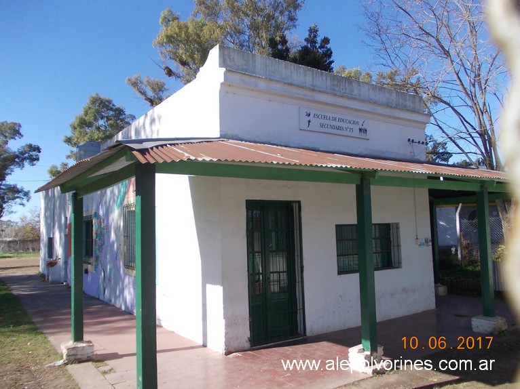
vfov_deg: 49.7
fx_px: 420
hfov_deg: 63.5
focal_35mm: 28
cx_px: 260
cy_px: 194
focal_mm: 4
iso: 80
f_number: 5.4
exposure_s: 1/200
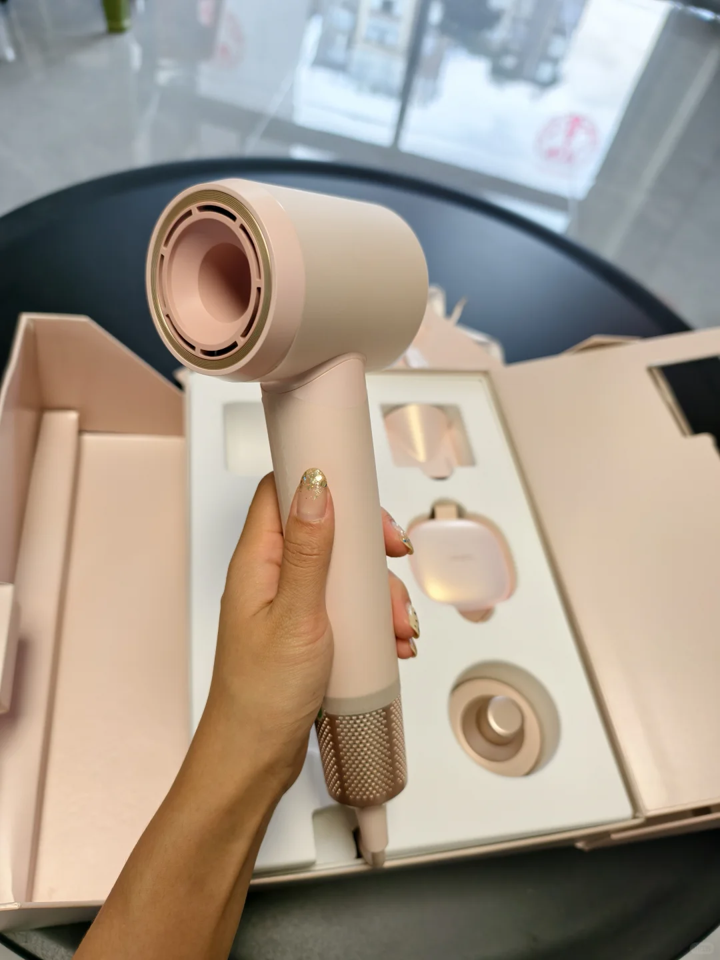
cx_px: 360
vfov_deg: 73.9
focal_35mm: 23
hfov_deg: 58.9
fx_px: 638
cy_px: 480
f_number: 1.57
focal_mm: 6.54
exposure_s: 1/100
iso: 144
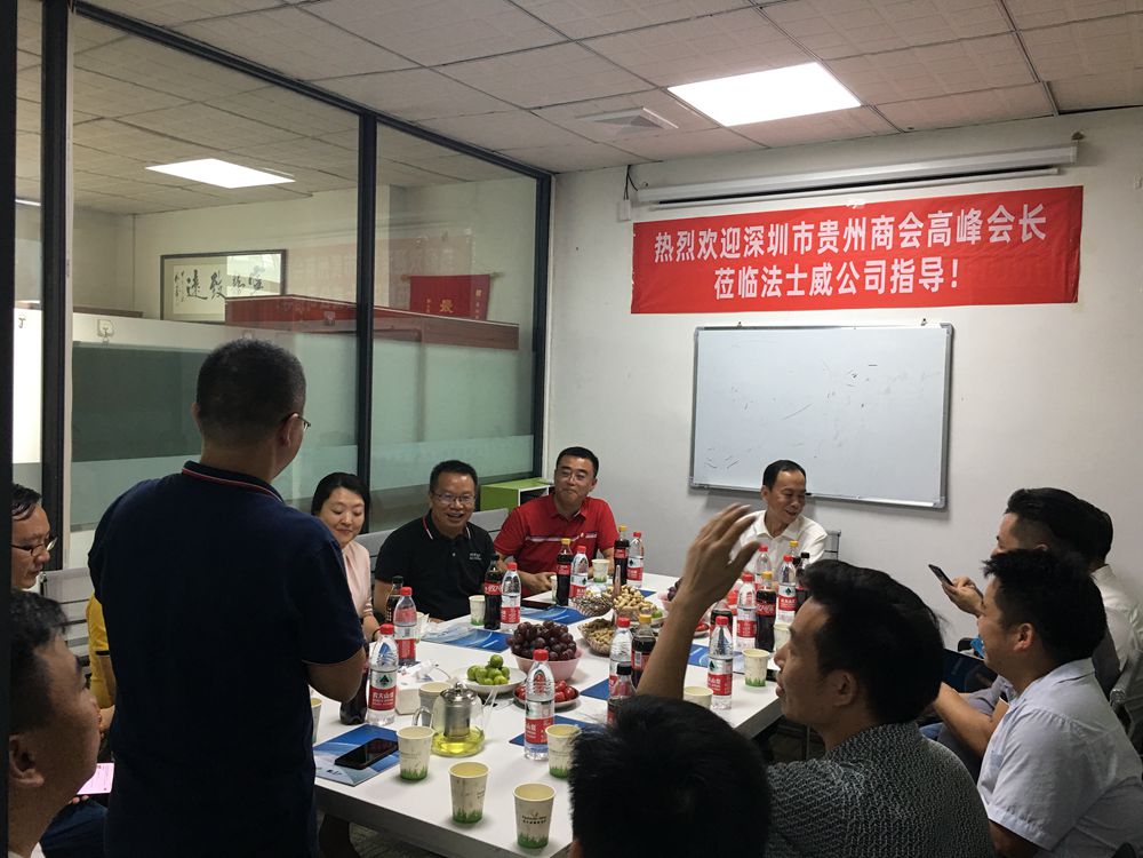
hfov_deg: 61.7
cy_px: 429
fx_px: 958
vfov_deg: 48.2
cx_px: 572
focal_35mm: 29
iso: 50
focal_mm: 4.15
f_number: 2.2
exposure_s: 1/33
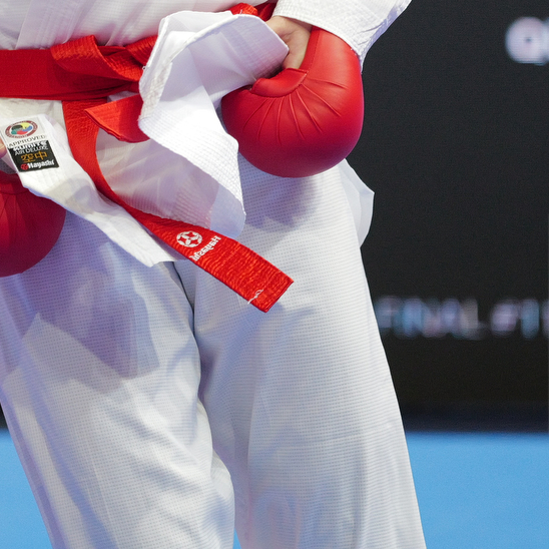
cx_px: -166
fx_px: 10622
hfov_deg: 3.0
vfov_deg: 3.0
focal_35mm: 592
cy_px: -107
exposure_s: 1/1000
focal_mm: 153
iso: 2000
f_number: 2.8
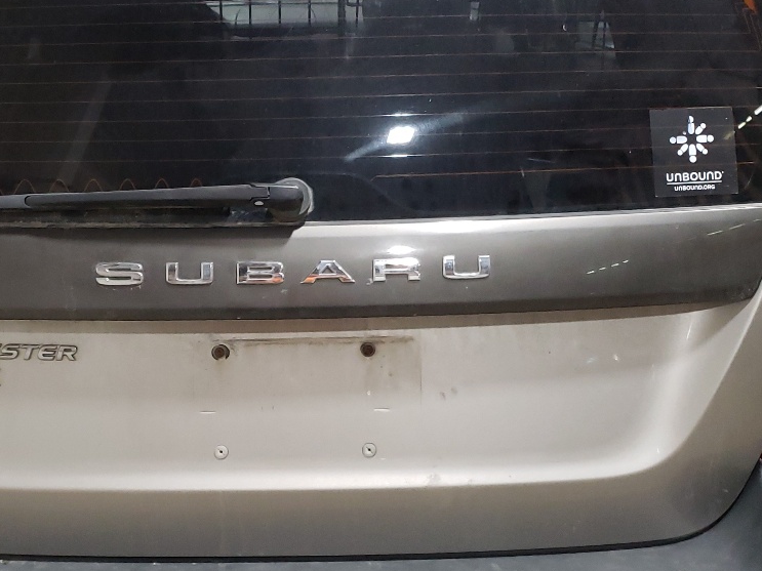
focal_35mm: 56
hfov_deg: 34.1
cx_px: 271
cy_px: 297
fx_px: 1233
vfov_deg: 26.1
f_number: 1.5
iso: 255
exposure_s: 1/40
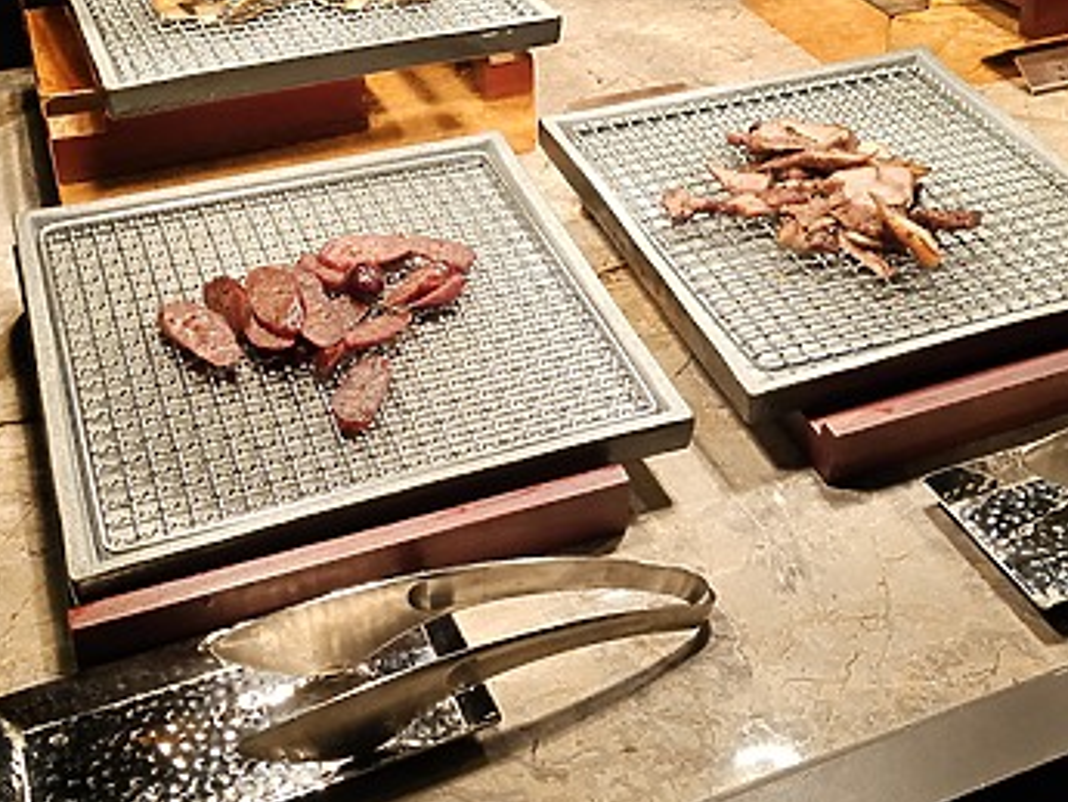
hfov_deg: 39.6
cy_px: 211
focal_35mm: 48
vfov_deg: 29.8
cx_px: 604
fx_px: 1481
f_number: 1.7
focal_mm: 6.3
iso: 25
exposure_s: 1/120
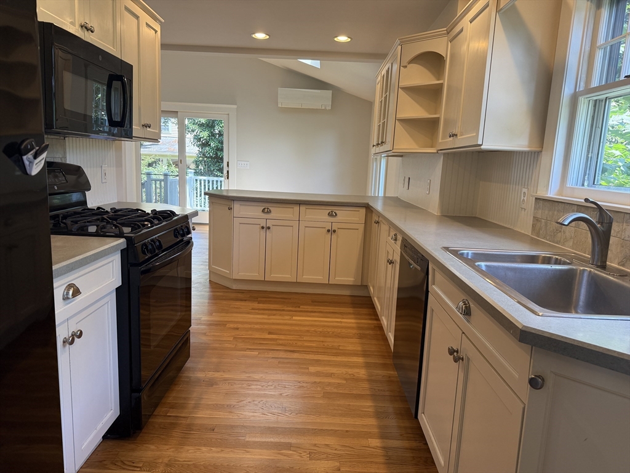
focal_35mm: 24
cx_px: 315
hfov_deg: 71.6
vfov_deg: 56.8
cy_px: 236
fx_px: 437
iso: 125
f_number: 1.78
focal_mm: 6.76
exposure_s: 1/174
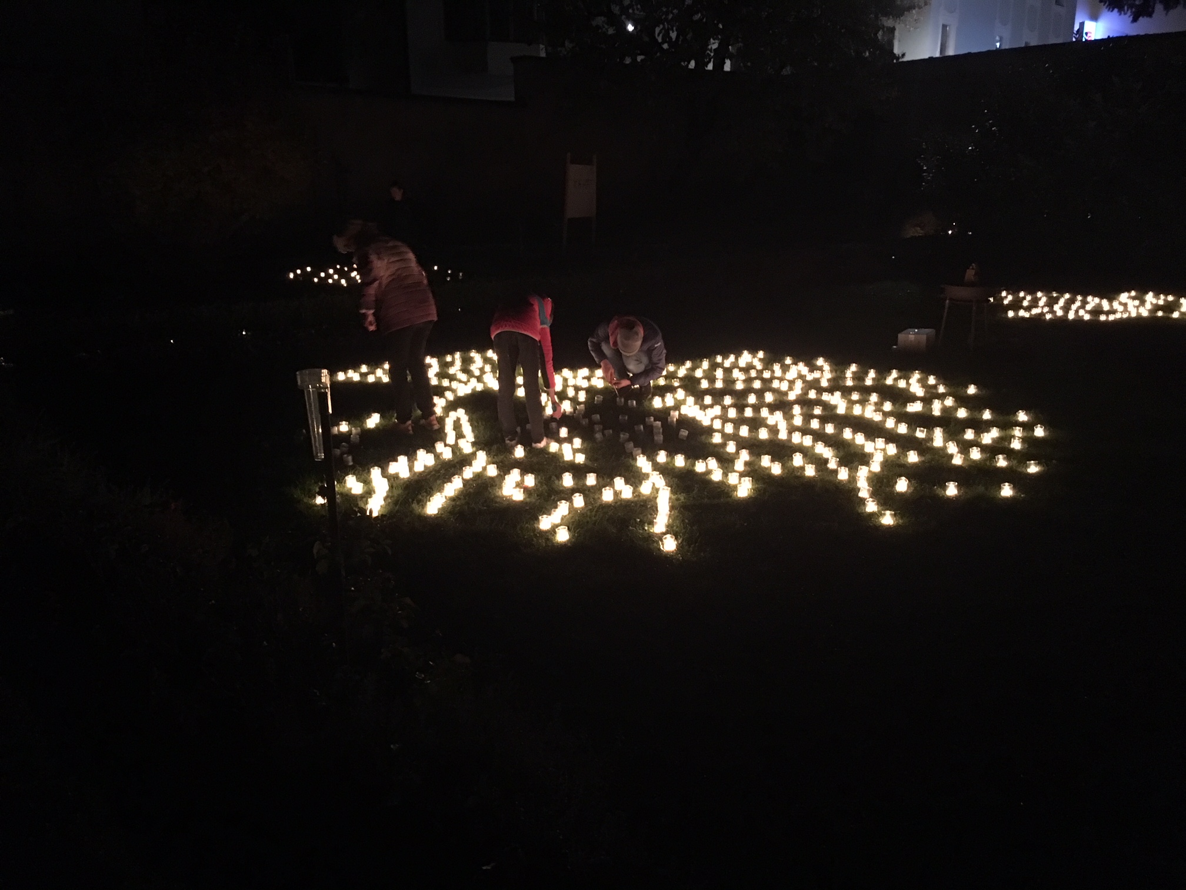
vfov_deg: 48.2
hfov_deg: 61.7
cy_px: 445
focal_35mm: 29
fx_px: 994
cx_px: 593
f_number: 2.2
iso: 500
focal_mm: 4.15
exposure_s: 1/17
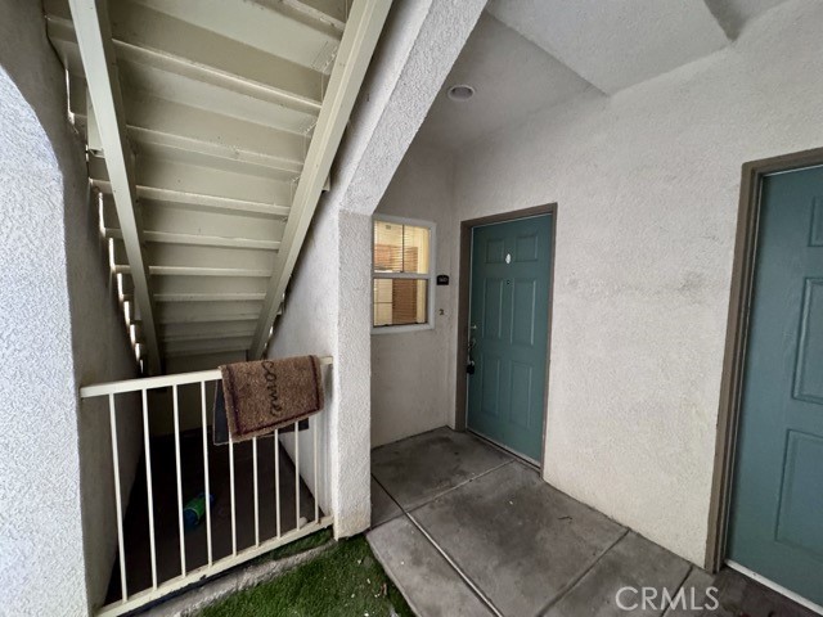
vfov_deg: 85.7
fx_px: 333
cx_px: 412
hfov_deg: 102.1
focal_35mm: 14
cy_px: 308
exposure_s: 1/60
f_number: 2.2
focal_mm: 2.22
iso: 1000
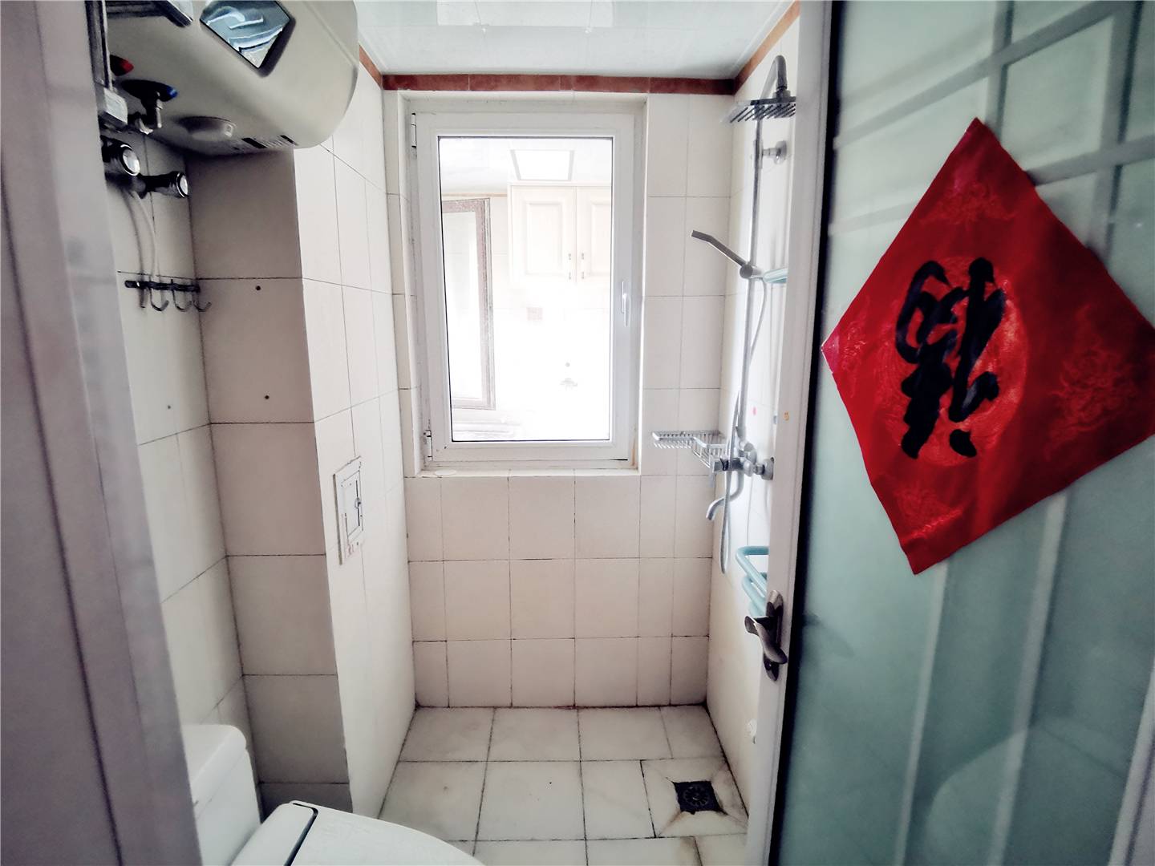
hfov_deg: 91.0
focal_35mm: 17
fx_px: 567
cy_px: 433
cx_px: 578
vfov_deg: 74.7
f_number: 2.2
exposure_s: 1/33.3
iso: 800
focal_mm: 2.26
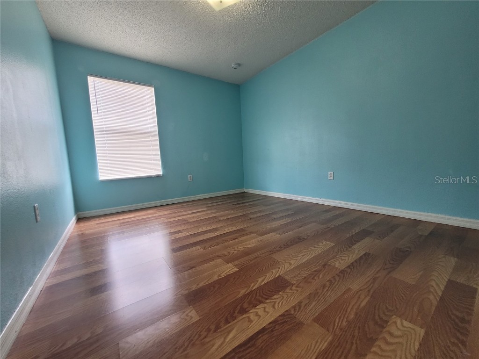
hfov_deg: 106.2
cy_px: 180
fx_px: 180
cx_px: 240
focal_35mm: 13
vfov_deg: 89.9
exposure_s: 1/60
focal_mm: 1.74
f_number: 2.2
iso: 125
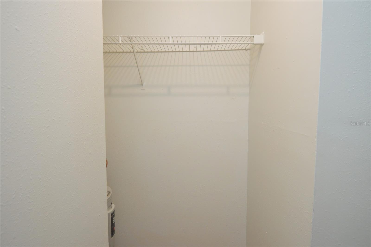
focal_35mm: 18
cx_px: 186
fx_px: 185
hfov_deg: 90.1
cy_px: 124
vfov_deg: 67.3
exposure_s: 1/60
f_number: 4
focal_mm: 12
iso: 450
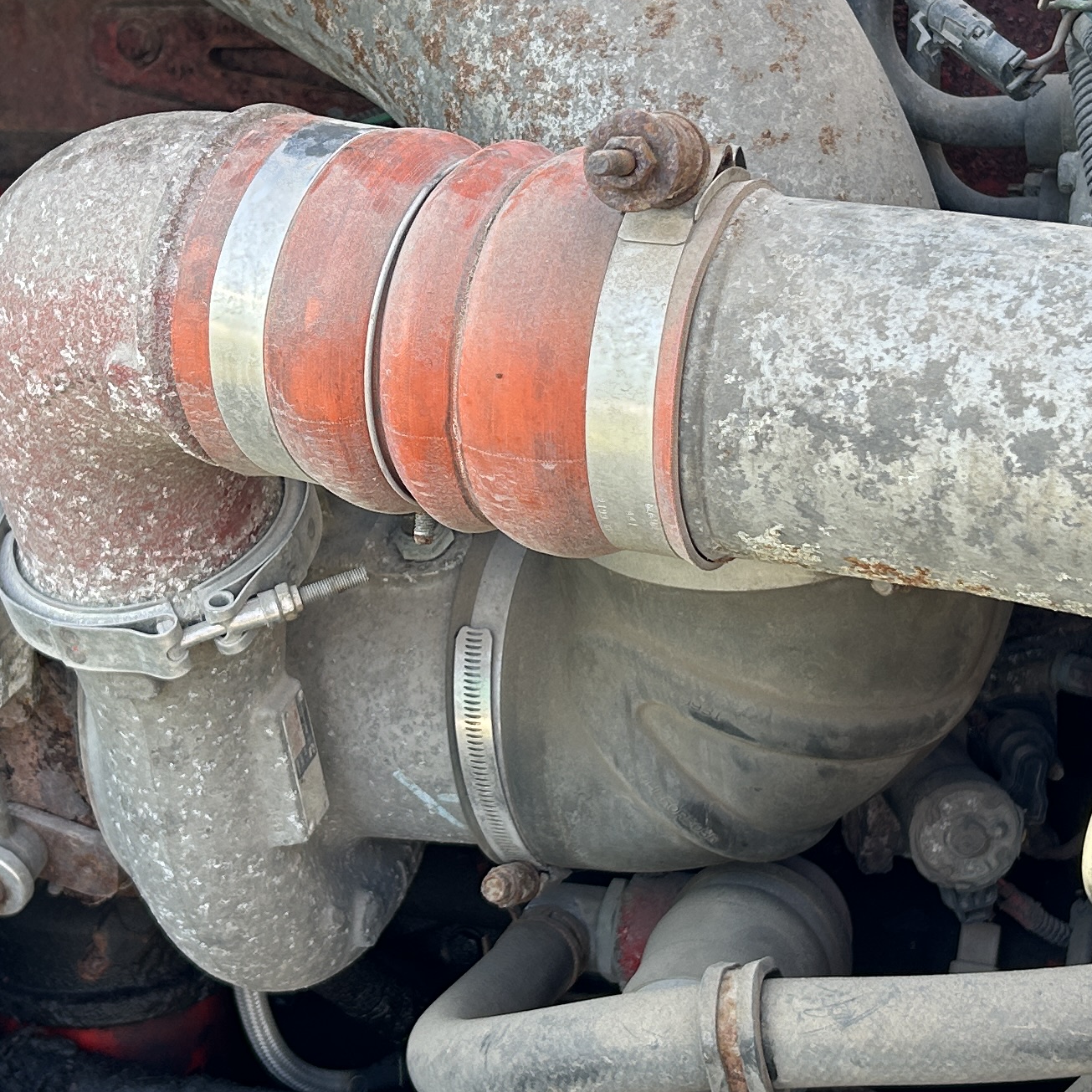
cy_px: 430
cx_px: 536
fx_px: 2534
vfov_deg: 24.3
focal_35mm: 71
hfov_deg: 24.3
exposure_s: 1/143
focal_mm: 5.7
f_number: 1.5
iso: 32
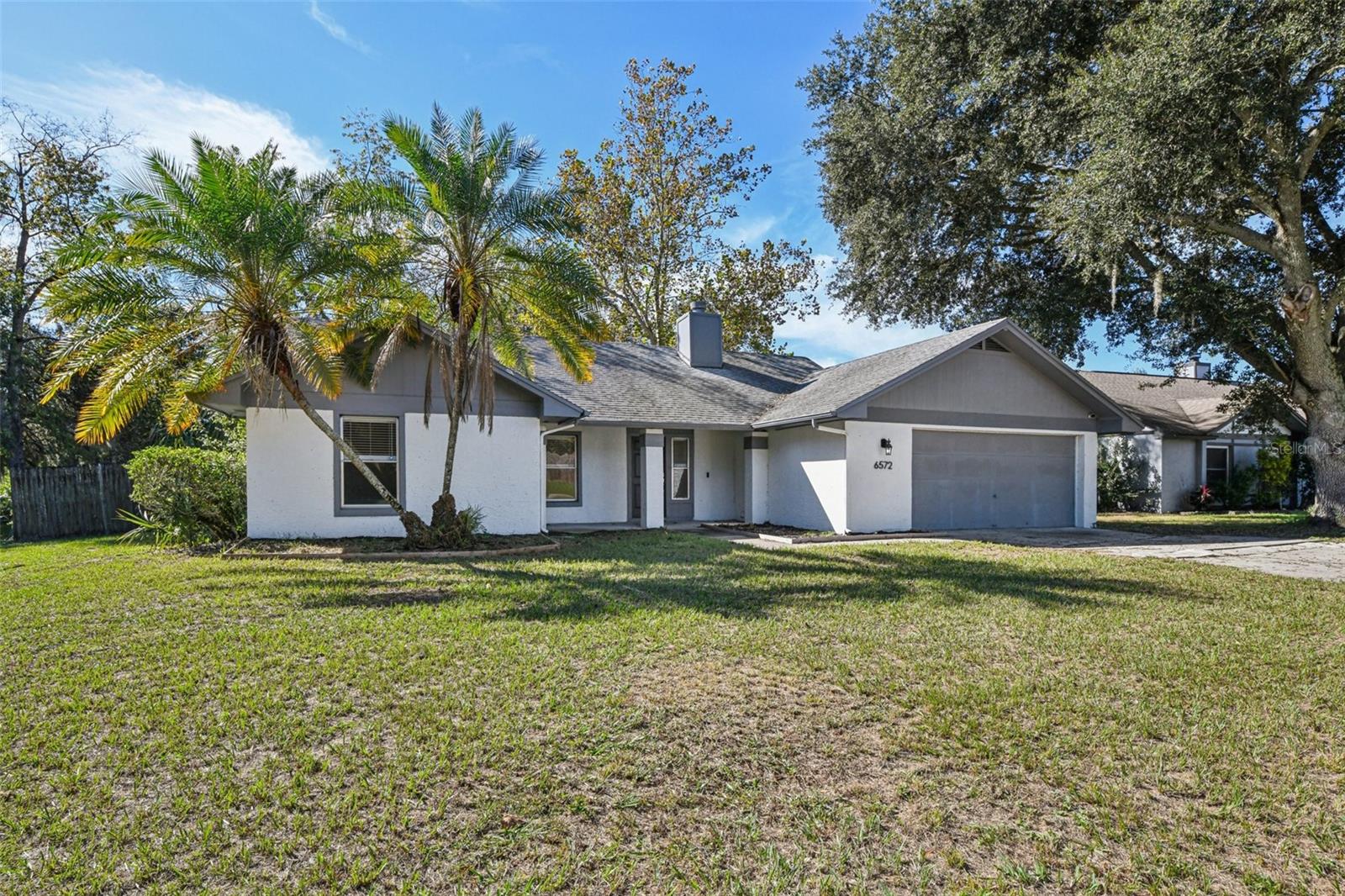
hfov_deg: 90.0
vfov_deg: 67.4
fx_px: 672
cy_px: 448
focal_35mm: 18
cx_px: 672
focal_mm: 18
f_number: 9
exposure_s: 1/320
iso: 400
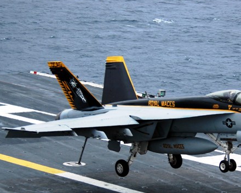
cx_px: 152
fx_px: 1277
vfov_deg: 8.6
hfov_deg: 10.8
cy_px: 122
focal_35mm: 179
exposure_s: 1/2000
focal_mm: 80
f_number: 4.5
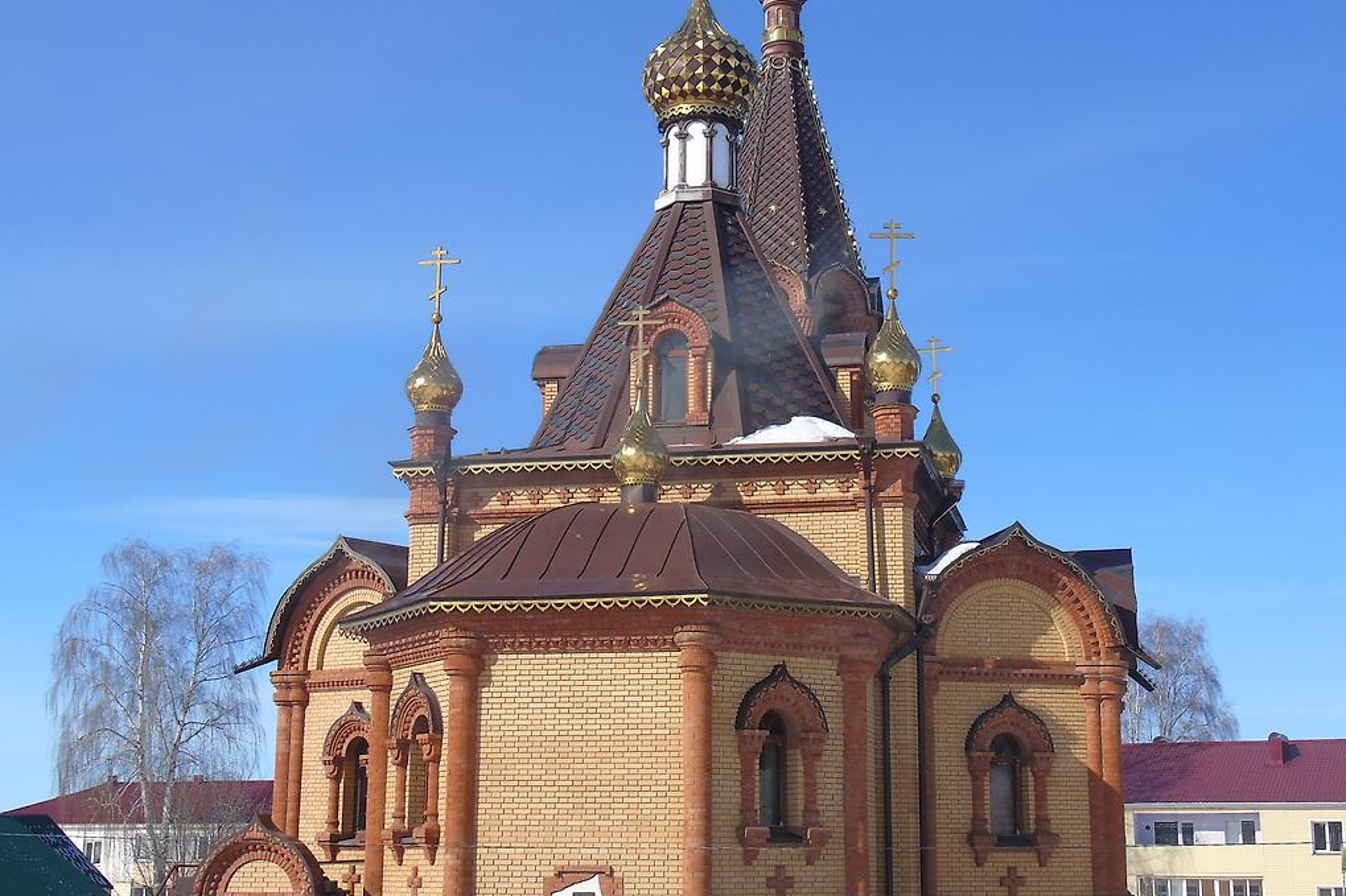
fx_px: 1832
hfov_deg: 40.3
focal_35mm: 49
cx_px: 725
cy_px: 401
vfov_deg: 27.5
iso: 80
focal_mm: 7.1
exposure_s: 1/1000
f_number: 3.9
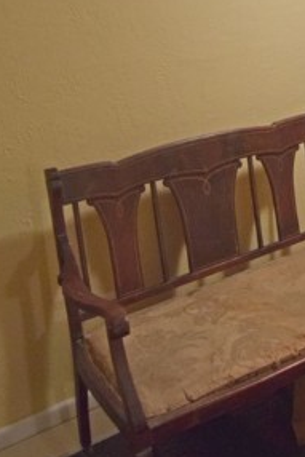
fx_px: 664
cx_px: 286
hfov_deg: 24.9
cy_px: 81
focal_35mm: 52
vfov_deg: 36.5
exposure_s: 1/60
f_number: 3.5
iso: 2000
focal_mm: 13
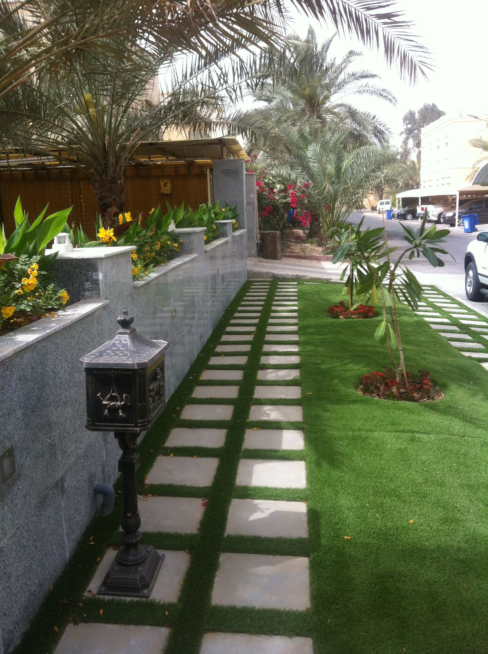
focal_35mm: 35
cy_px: 327
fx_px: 660
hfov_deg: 40.6
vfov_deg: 52.7
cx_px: 244
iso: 80
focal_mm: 3.85
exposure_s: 1/580
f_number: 2.8
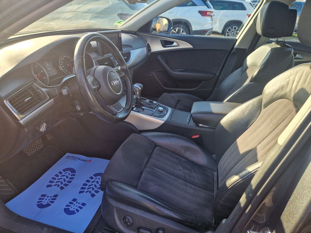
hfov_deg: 73.9
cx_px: 156
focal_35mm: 23
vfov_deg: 58.9
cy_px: 116
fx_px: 207
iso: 50
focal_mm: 5.4
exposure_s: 1/180
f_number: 1.8
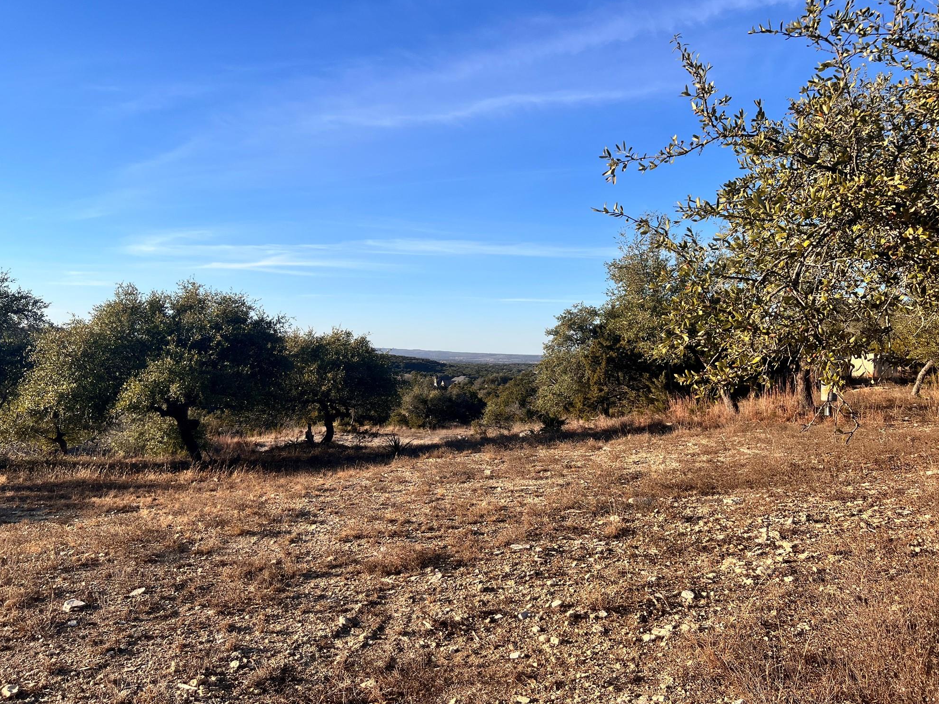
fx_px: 732
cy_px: 354
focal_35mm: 27
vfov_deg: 51.4
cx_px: 464
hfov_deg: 65.3
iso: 50
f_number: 1.5
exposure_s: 1/2915
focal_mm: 5.7
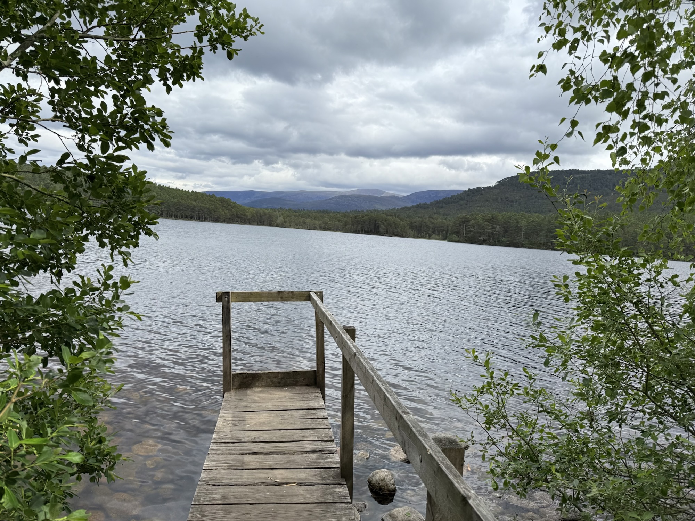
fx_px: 482
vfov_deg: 56.8
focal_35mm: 24
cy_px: 260
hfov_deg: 71.6
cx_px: 348
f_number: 1.78
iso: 80
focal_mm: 6.76
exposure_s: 1/4975
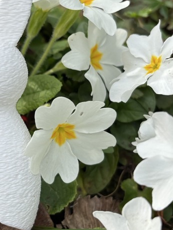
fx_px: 479
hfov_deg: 19.9
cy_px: 108
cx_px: 0
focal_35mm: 72
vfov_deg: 27.0
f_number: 1.6
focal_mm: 5.96
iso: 50
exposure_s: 1/1007
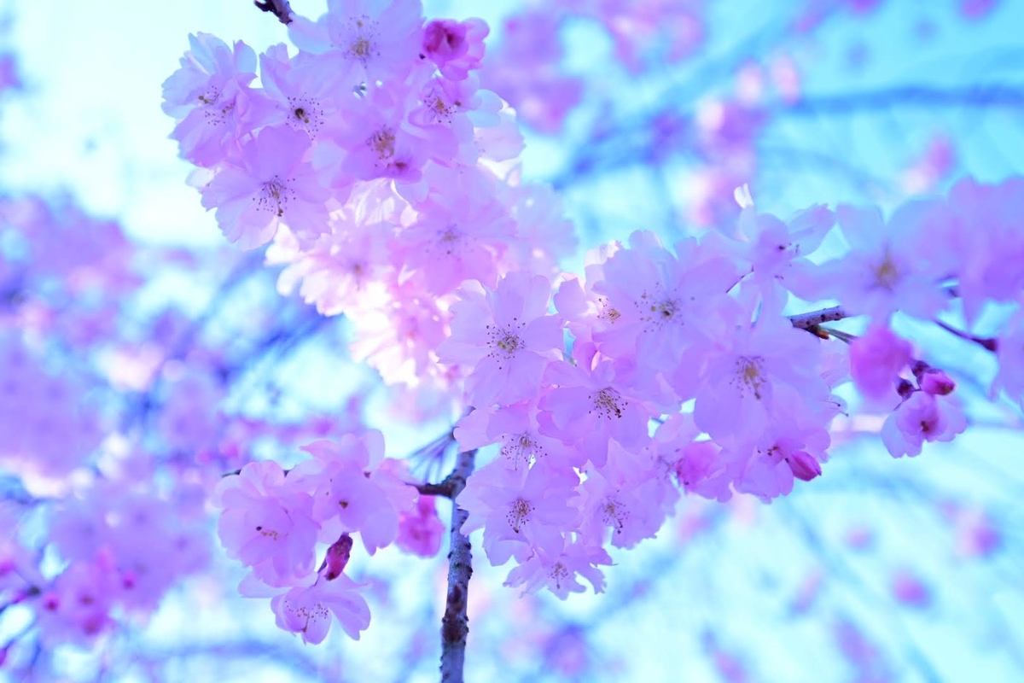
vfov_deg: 43.6
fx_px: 853
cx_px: 512
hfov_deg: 61.9
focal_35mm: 30
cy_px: 342
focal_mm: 30
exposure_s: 1/320
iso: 250
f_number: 4
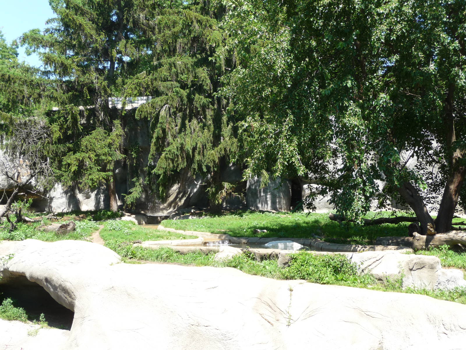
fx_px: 673
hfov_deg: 38.2
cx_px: 233
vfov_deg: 29.1
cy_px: 175
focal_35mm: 50
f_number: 4.2
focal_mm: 8.5
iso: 100
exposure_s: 1/200
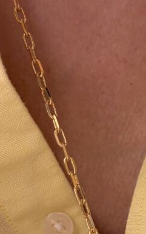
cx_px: 187
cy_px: 176
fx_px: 560
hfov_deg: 14.3
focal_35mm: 88
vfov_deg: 23.3
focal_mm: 5.96
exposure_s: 1/50
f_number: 1.6
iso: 125
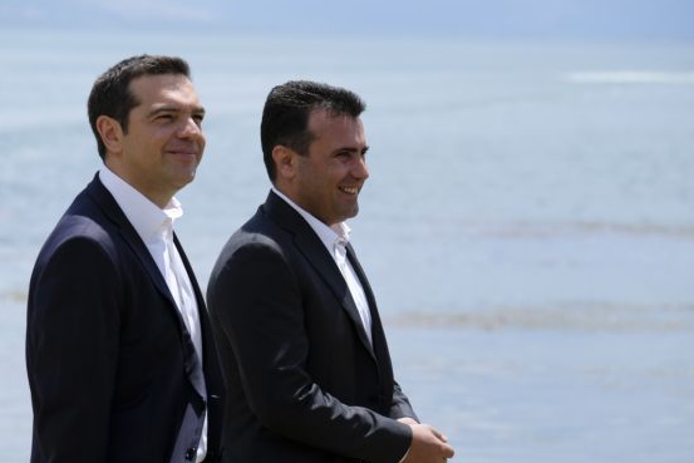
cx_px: 302
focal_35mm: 258
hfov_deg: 8.0
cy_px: 232
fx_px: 4975
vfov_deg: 5.3
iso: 640
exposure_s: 1/2000
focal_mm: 148.5
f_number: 6.4
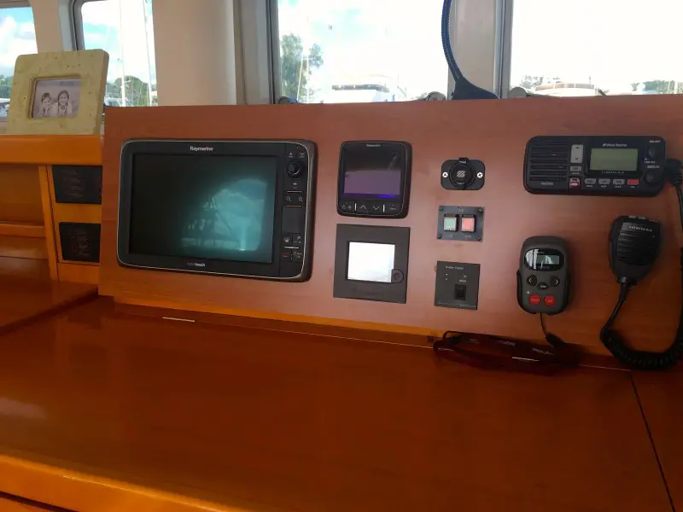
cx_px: 342
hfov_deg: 61.7
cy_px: 256
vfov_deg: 48.2
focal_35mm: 29
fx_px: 572
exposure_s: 1/208
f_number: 2.2
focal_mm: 4.15
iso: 25
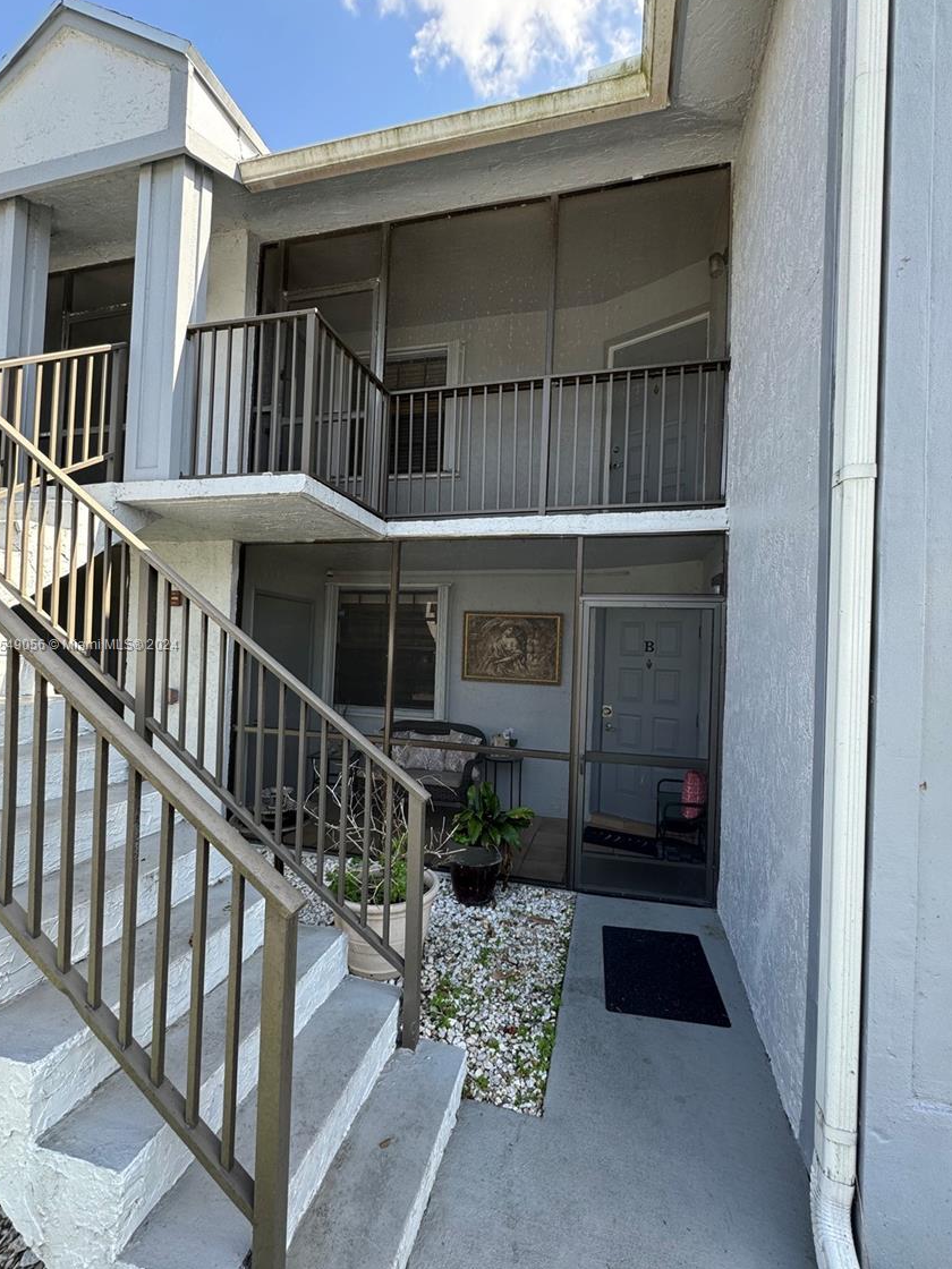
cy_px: 646
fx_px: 550
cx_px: 481
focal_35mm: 15
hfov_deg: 81.7
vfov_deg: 98.2
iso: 40
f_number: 2.2
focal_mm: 2.22
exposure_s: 1/121
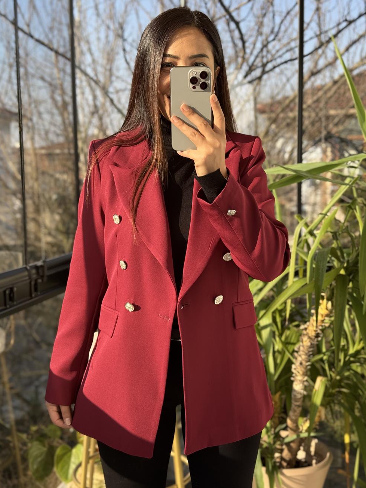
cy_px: 245
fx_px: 691
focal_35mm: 49
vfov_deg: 38.9
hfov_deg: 29.7
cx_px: 180
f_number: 1.78
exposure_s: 1/464
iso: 64
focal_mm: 6.76
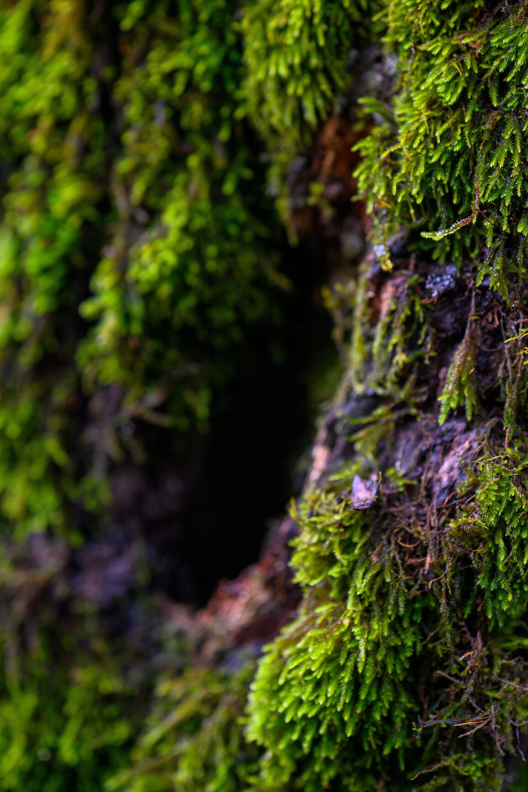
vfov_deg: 11.0
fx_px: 4115
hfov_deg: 7.3
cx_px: 311
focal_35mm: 187
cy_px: 277
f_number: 1.8
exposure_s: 1/50
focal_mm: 135
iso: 320
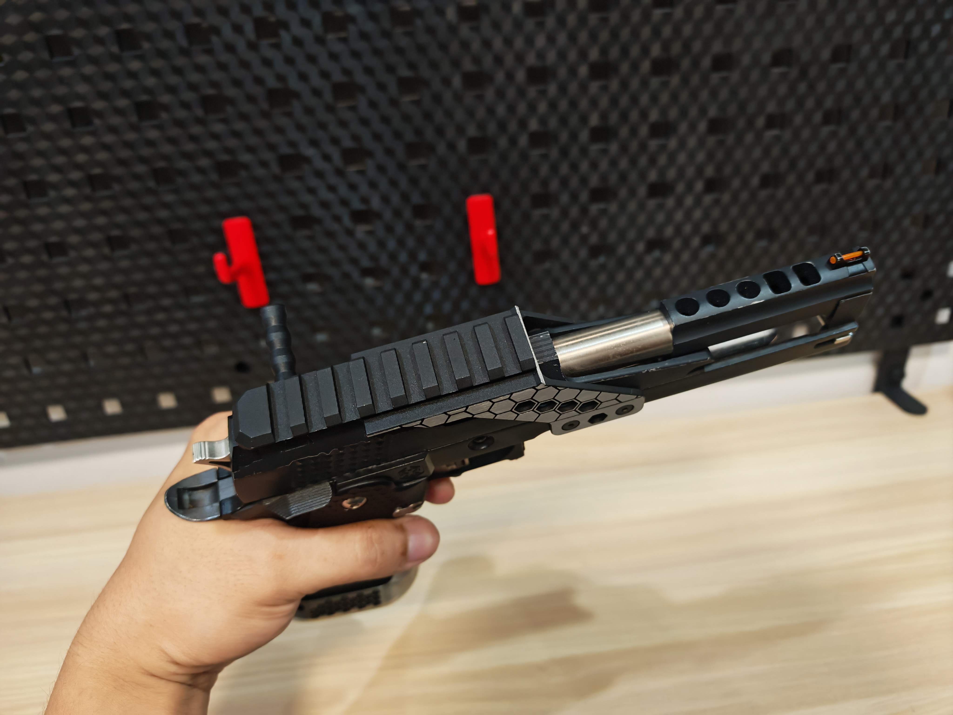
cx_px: 476
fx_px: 661
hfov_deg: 71.6
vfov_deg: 56.8
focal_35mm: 24
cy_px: 358
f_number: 2
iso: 400
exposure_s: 1/50
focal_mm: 6.83
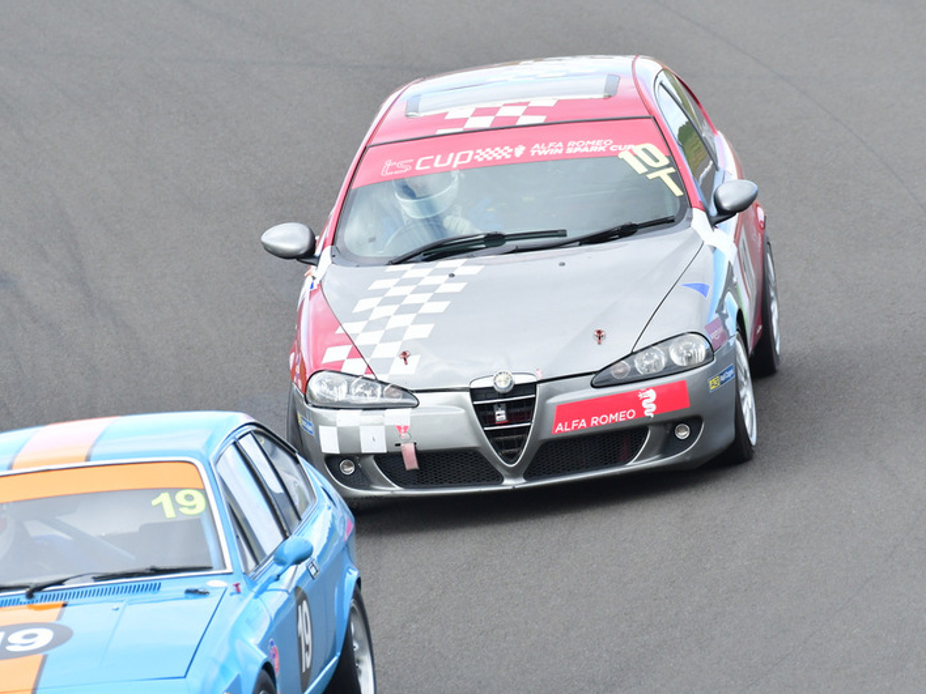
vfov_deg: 2.2
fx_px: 17869
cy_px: 348
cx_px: 518
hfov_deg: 3.0
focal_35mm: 668
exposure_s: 1/640
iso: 1000
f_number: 7.1
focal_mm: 410
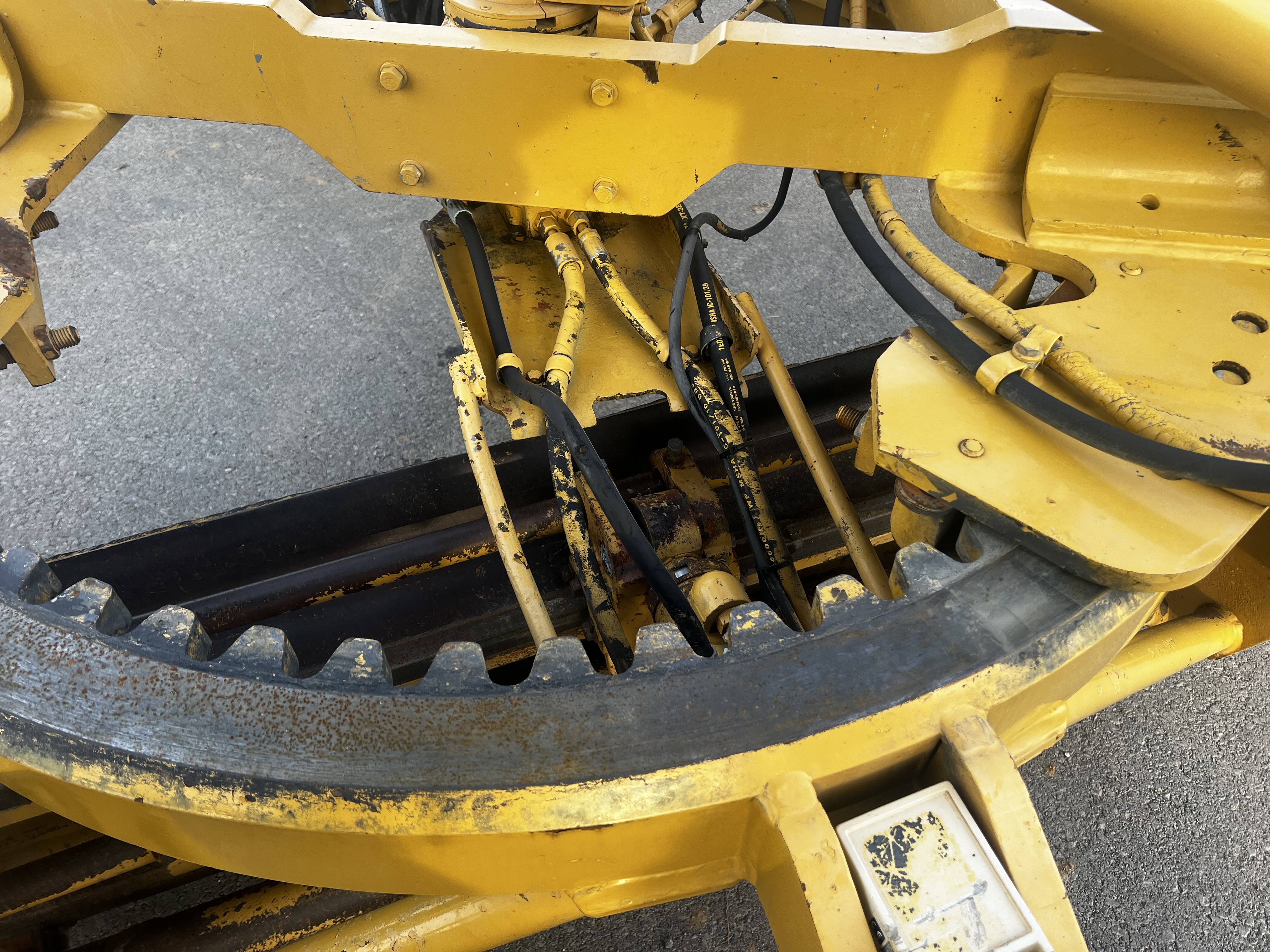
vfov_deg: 53.1
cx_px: 635
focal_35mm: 26
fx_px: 954
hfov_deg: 67.3
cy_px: 476
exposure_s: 1/143
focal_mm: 5.7
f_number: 1.5
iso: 32
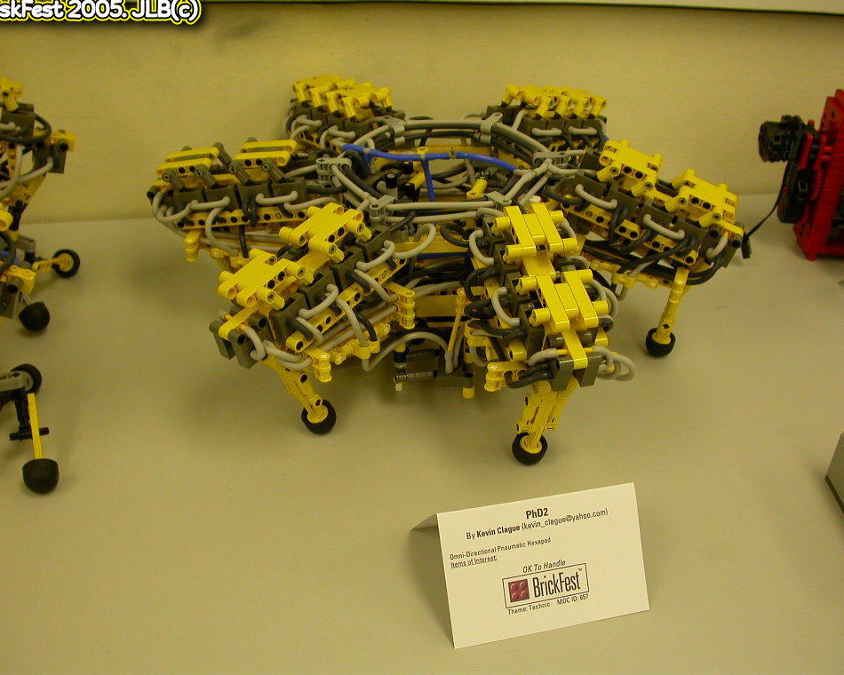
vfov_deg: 37.3
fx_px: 999
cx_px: 417
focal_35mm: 40
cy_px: 335
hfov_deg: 45.8
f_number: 3
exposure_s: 1/50.6
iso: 100
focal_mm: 7.85
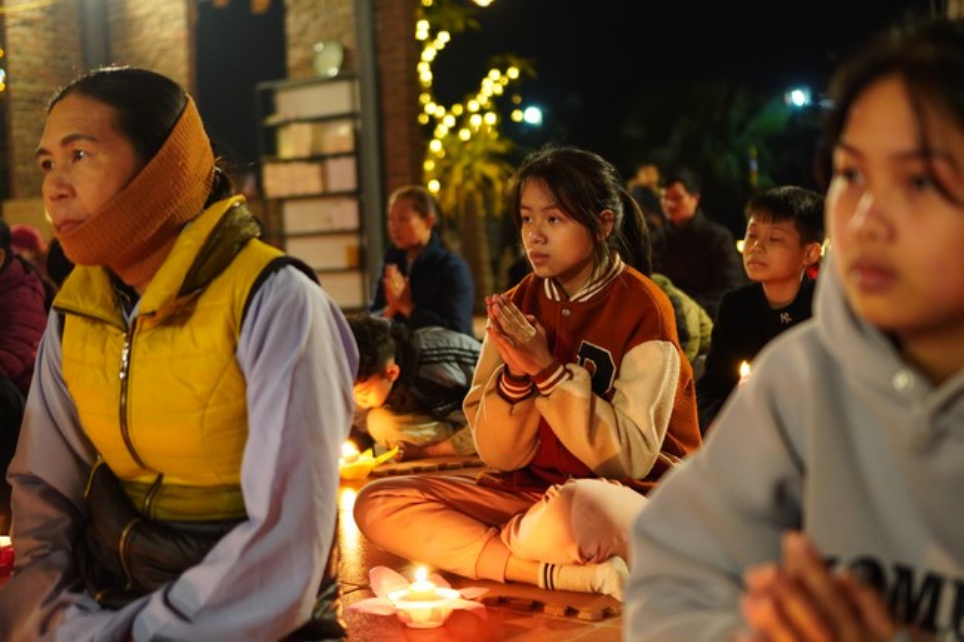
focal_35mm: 52
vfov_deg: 25.7
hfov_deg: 37.9
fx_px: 1405
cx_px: 482
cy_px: 321
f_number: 1.8
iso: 1600
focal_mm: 35
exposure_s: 1/50
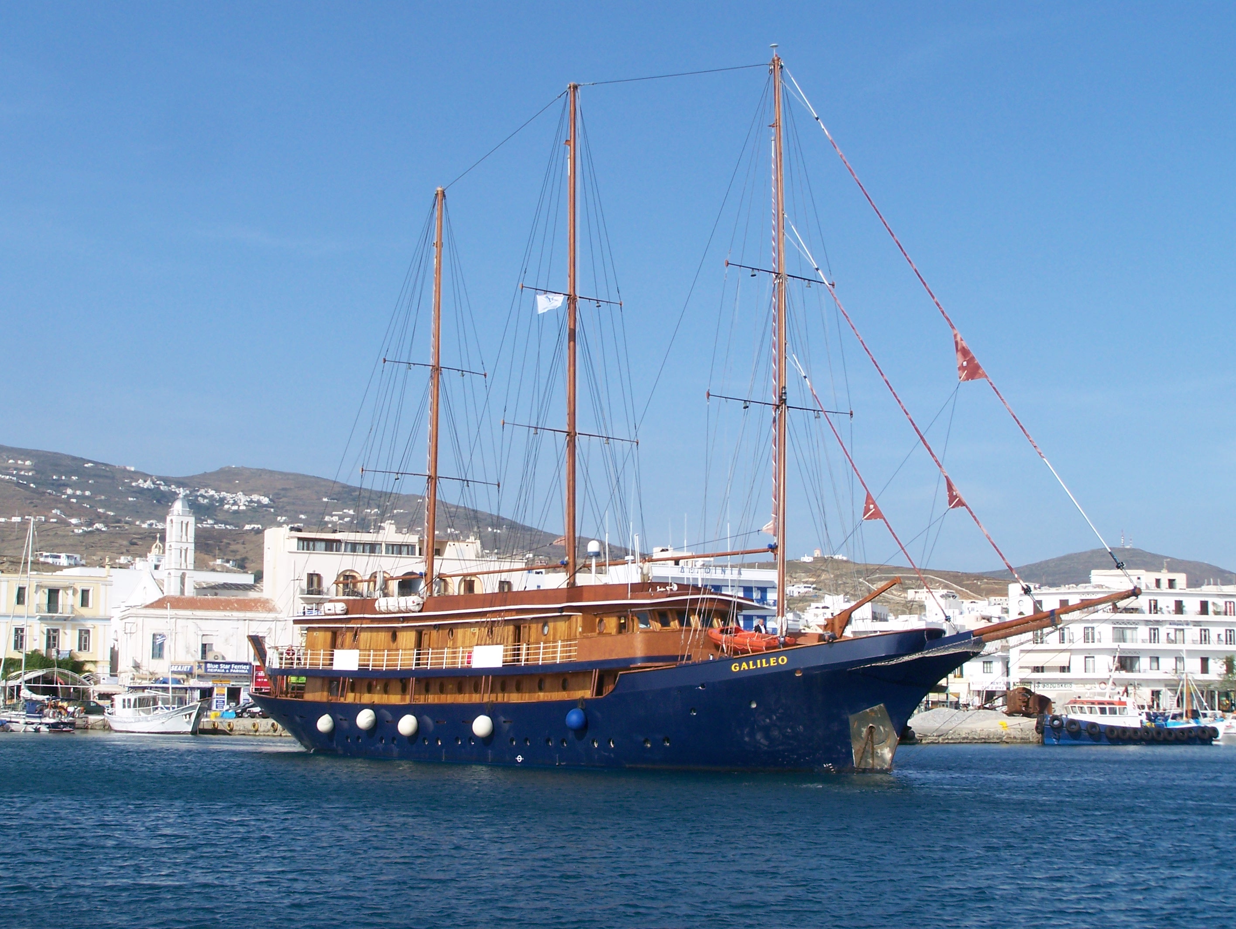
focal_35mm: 59
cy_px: 464
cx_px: 618
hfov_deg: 32.7
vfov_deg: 24.8
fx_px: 2108
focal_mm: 9.8
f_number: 4.5
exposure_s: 1/640
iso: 80
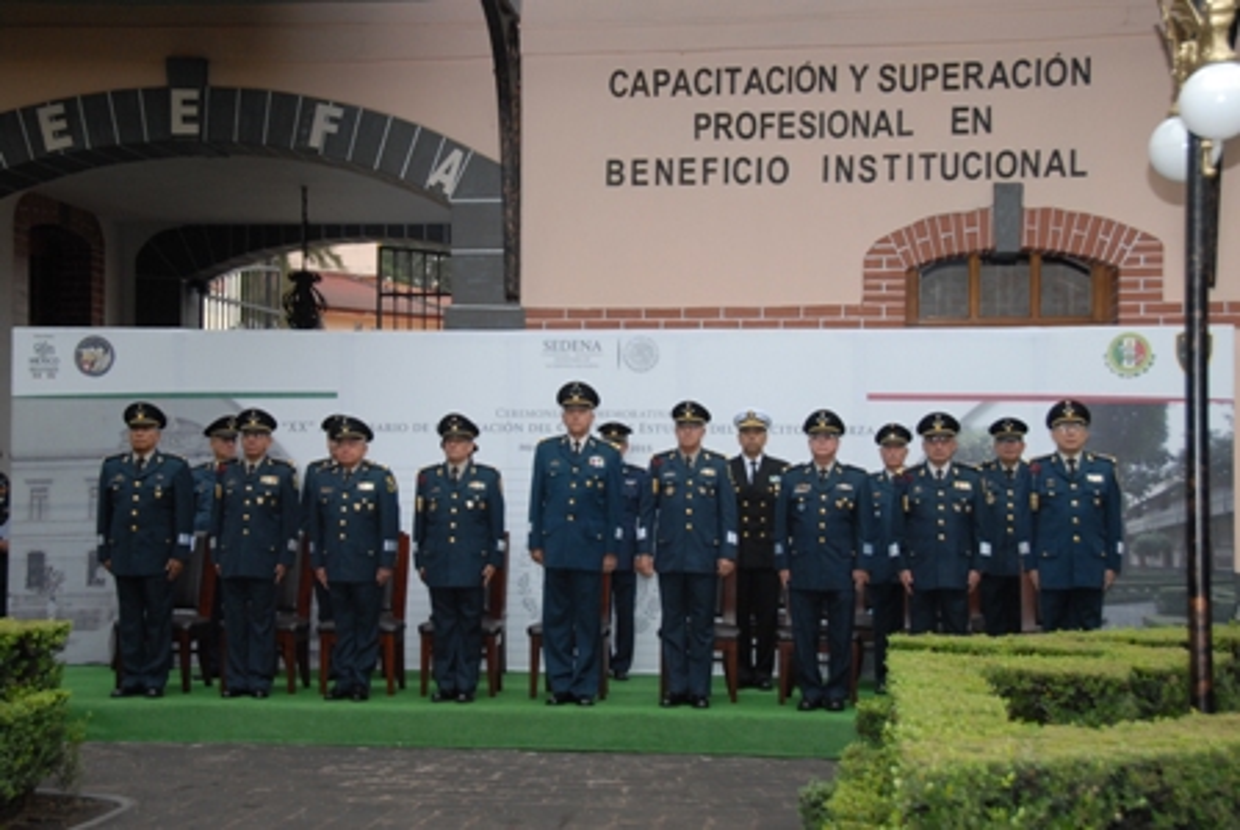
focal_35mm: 54
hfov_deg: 36.8
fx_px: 1862
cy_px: 415
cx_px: 620
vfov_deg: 25.1
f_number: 5.6
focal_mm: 36
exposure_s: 1/125
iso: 400
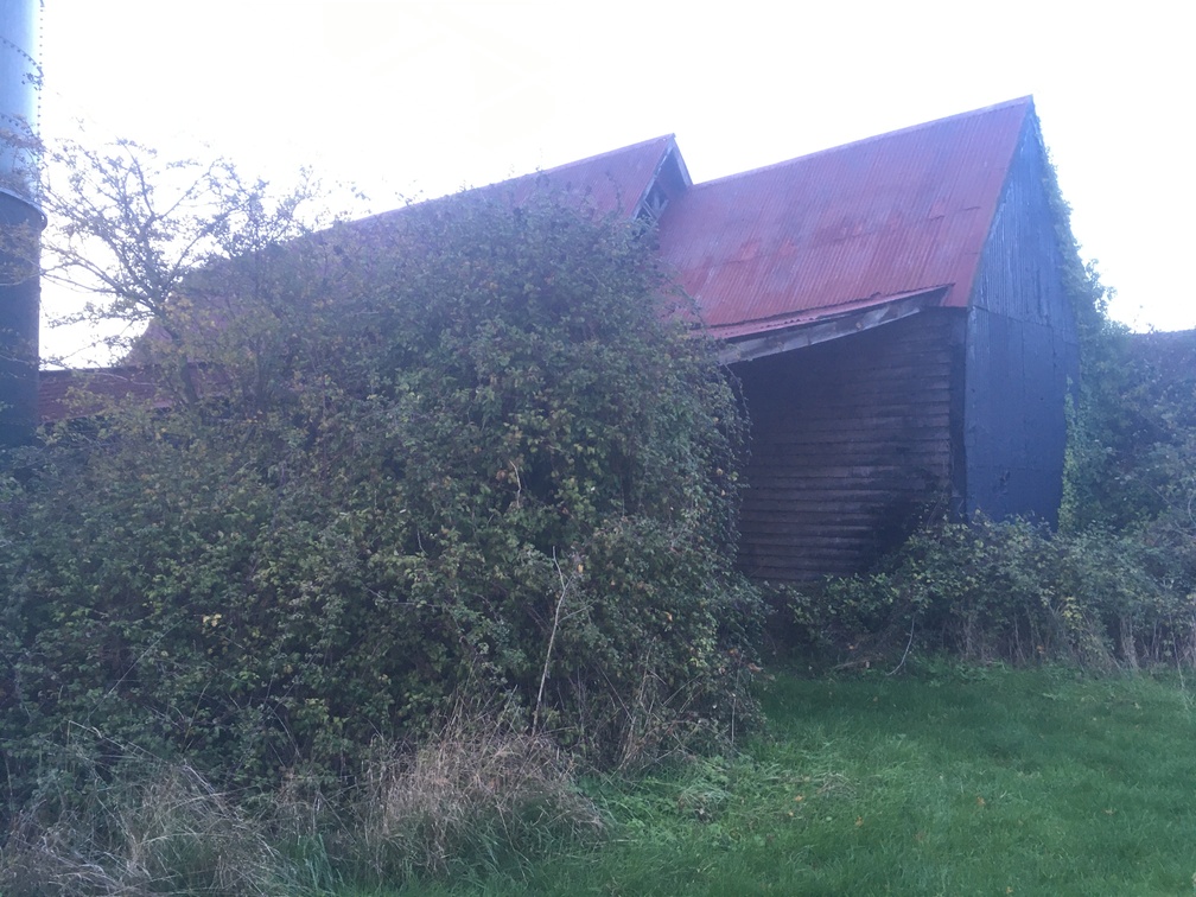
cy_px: 448
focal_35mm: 29
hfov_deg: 61.7
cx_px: 598
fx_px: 1002
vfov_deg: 48.2
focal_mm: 4.15
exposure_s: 1/33
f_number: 2.2
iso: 100
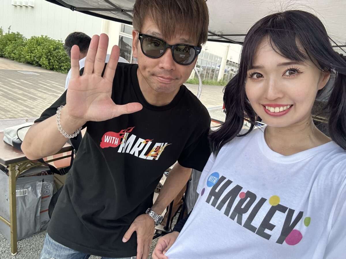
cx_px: 173
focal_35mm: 23
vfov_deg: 58.9
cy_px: 130
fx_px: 230
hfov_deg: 73.9
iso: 20
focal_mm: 2.69
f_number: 1.9
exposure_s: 1/121
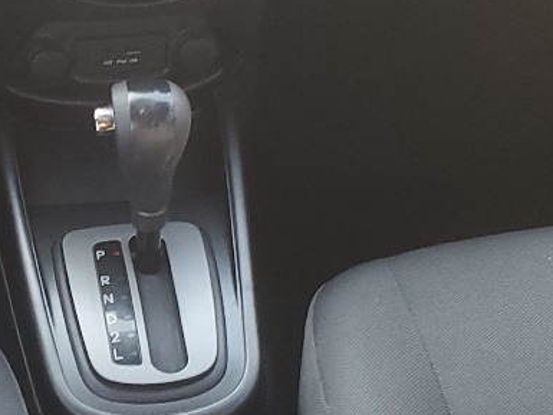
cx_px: 96
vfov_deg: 13.7
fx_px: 1726
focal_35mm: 108
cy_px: 223
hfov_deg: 18.0
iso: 79
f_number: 1.5
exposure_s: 1/60.2
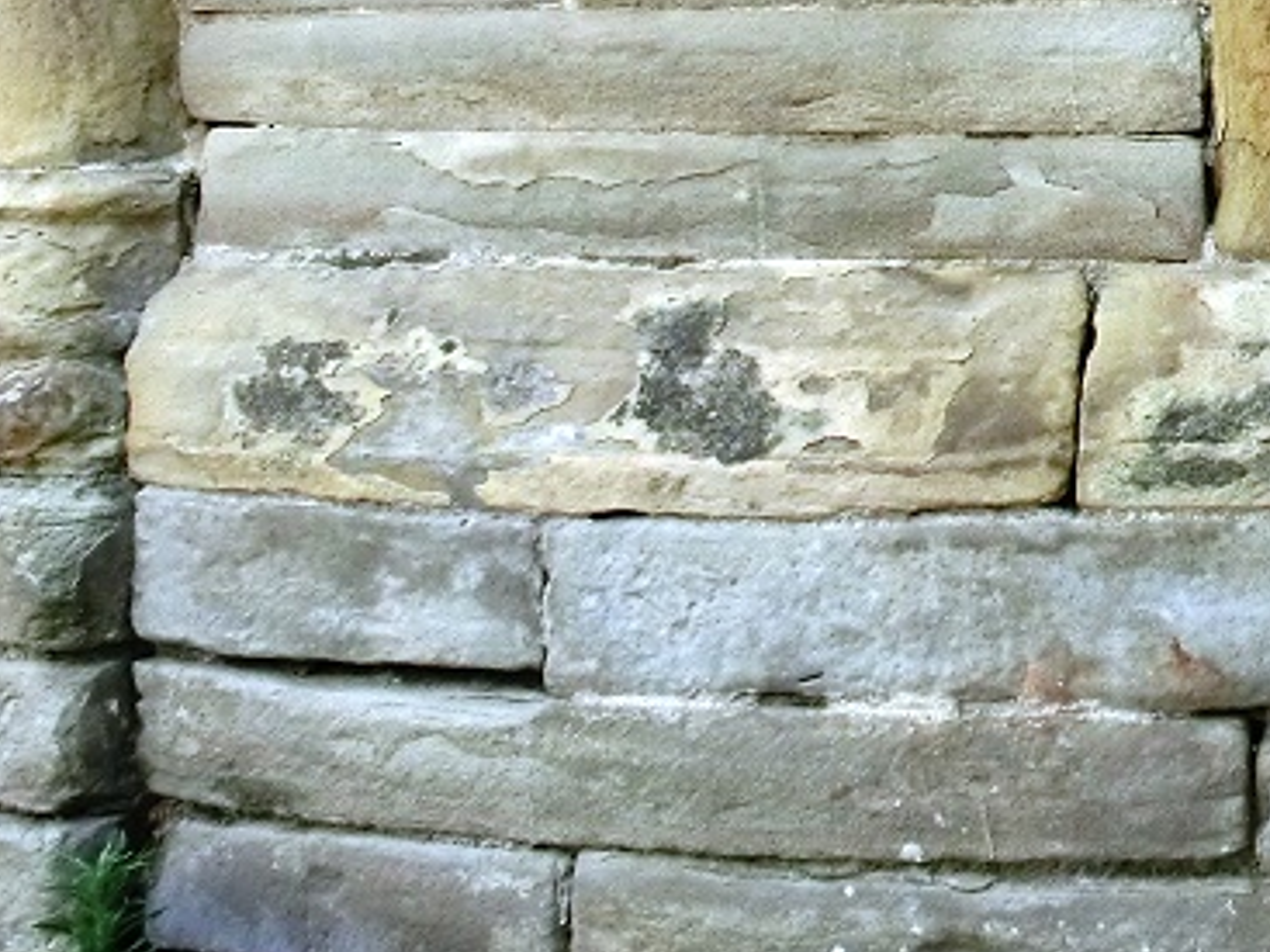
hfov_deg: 25.5
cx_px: 1581
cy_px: 24
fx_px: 2457
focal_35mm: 67
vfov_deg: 21.2
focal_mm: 4.24
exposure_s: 1/400
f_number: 3
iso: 80
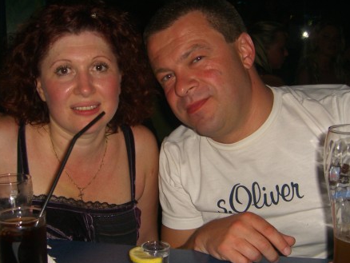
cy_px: 127
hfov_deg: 36.8
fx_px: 526
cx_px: 159
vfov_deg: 28.1
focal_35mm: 52
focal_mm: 7.9
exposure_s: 1/60
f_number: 2.8
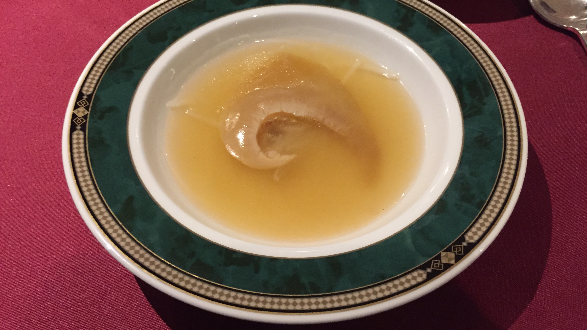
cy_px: 131
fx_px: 498
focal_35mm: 32
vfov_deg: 36.5
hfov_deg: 61.0
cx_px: 297
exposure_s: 1/15
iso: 320
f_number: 2.2
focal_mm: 4.15
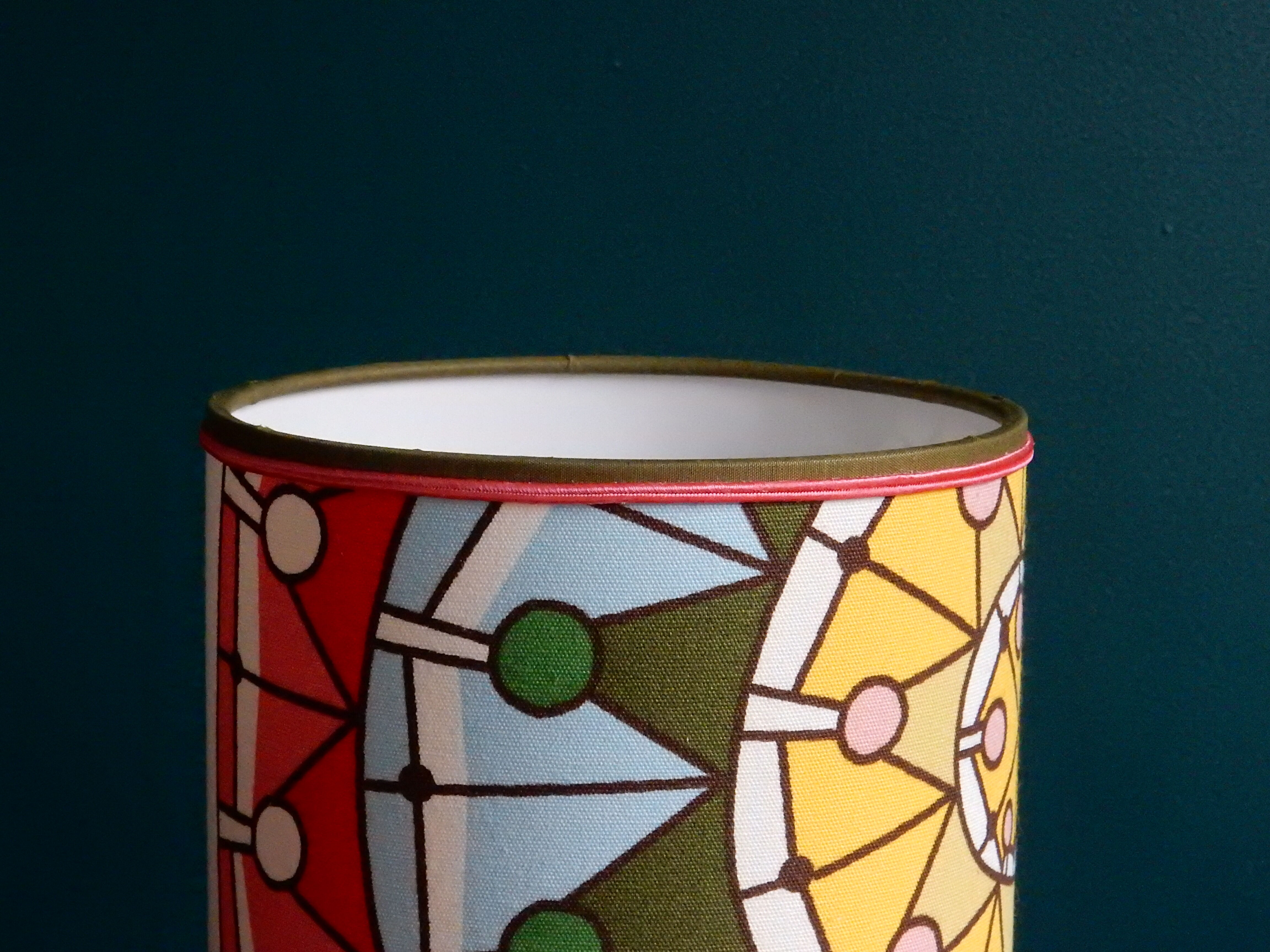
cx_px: 635
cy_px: 476
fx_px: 3632
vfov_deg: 14.9
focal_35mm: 99
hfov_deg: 19.8
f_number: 5.3
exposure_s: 1/40
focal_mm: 17.6
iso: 1600
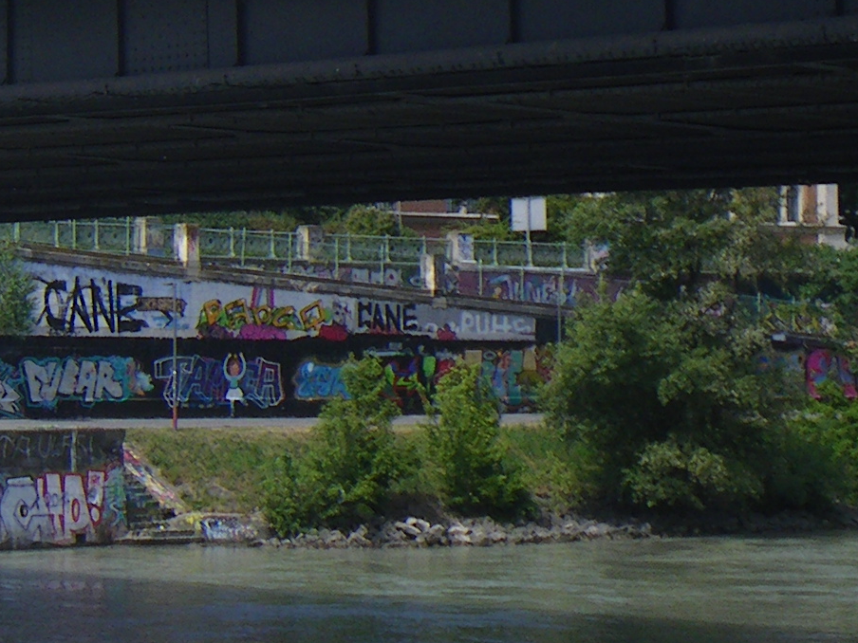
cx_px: -570
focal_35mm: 113
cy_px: 64
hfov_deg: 15.5
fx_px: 2801
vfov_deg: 13.0
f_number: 4.2
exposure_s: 1/400
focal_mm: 5
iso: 50
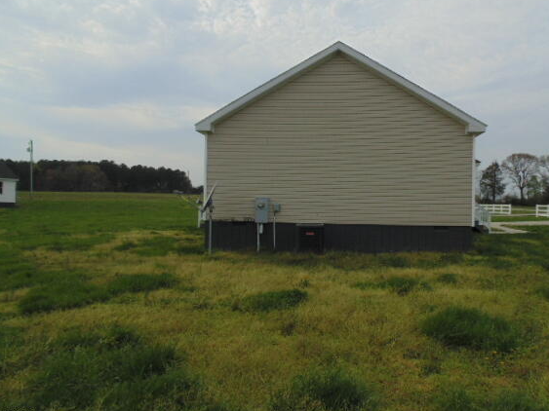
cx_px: 309
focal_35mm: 25
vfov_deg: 54.9
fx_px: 396
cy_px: 204
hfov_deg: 69.1
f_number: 3.1
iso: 80
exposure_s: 1/1000
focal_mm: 4
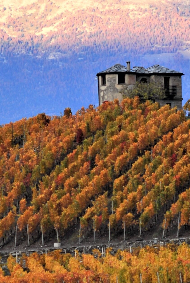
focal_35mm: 574
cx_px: 160
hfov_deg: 2.4
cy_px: 177
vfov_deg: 3.6
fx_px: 4529
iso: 100
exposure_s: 1/250
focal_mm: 200
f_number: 4
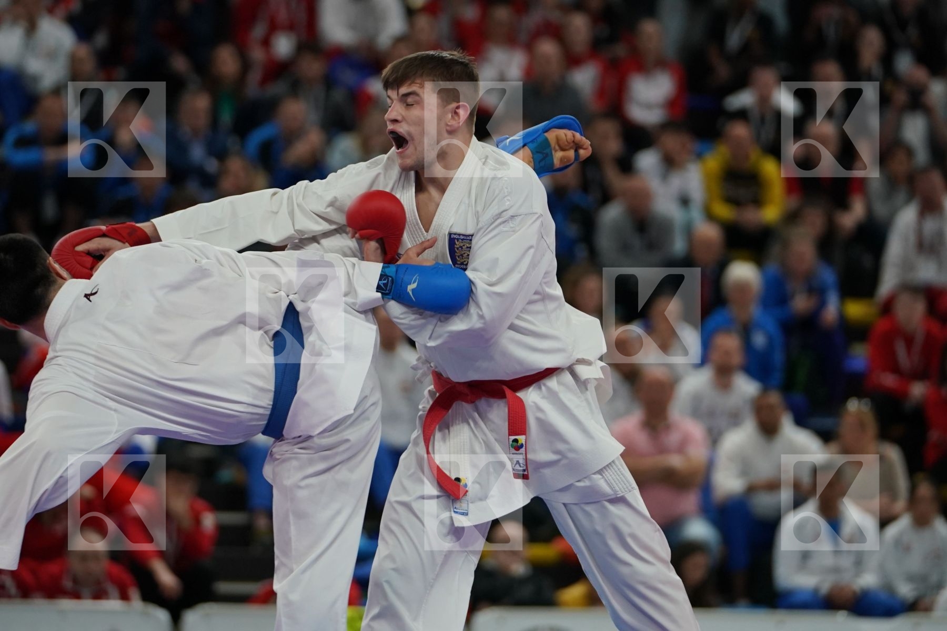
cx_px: 474
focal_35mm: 225
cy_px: 316
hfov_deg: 9.1
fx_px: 5918
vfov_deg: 6.1
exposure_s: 1/1000
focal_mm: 150
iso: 1600
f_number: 2.8
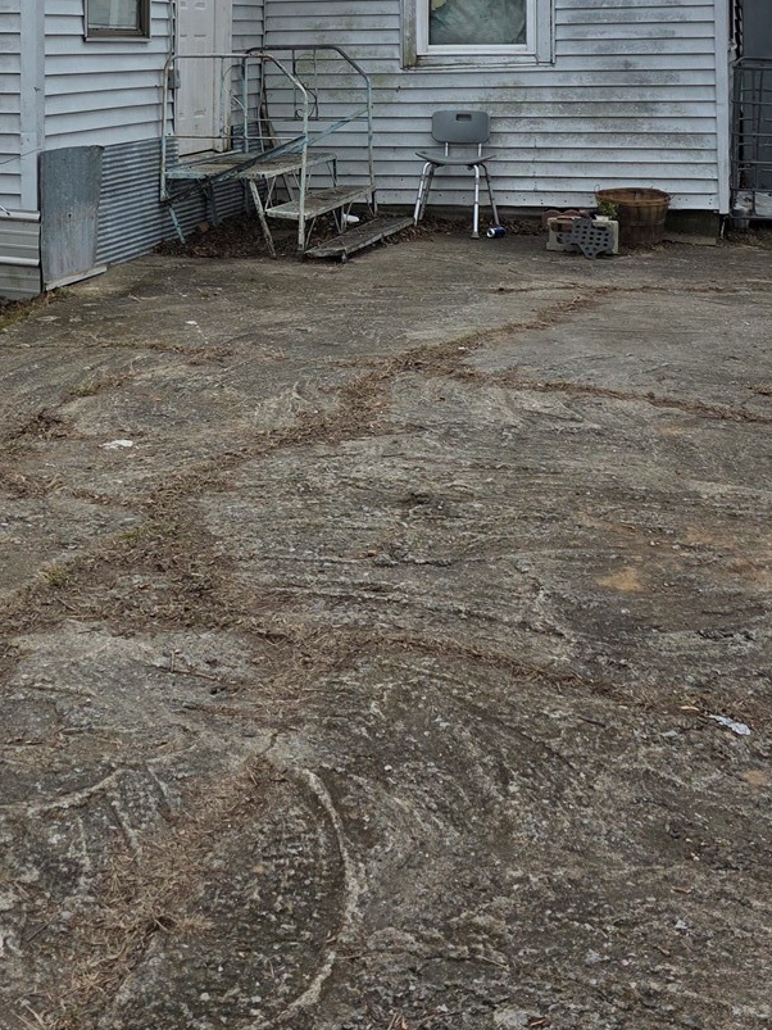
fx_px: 1636
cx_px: 201
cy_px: 76
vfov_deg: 32.9
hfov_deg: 26.2
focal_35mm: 55
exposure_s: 1/180
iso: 50
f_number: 1.7
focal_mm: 6.3
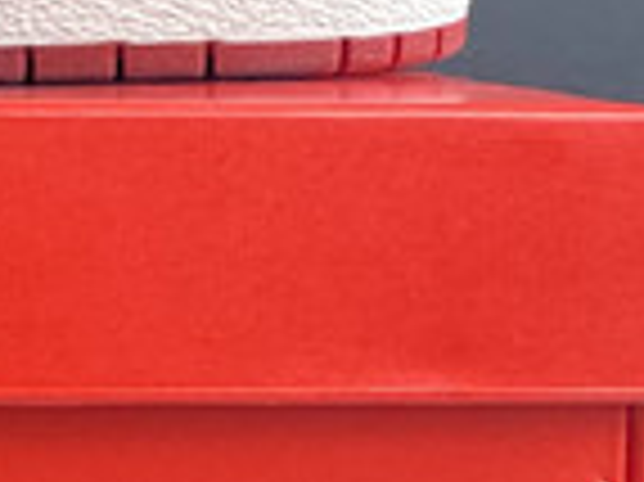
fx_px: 3383
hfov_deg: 8.6
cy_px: -32
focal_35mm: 182
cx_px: -1414
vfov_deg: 8.1
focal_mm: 4.25
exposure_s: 1/50
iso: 100
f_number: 1.8
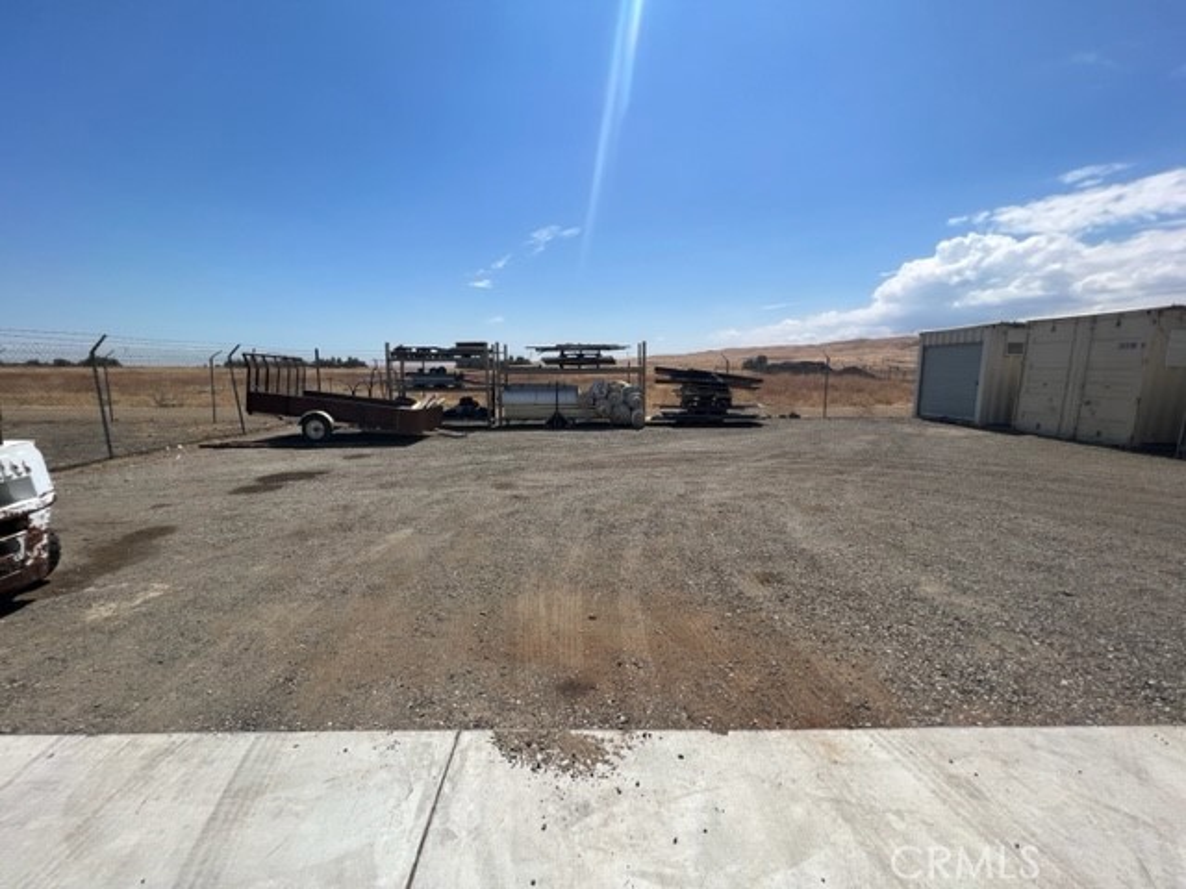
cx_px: 593
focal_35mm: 13
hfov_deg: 106.2
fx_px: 445
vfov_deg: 89.9
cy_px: 444
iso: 32
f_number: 1.8
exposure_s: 1/2538
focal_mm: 1.57
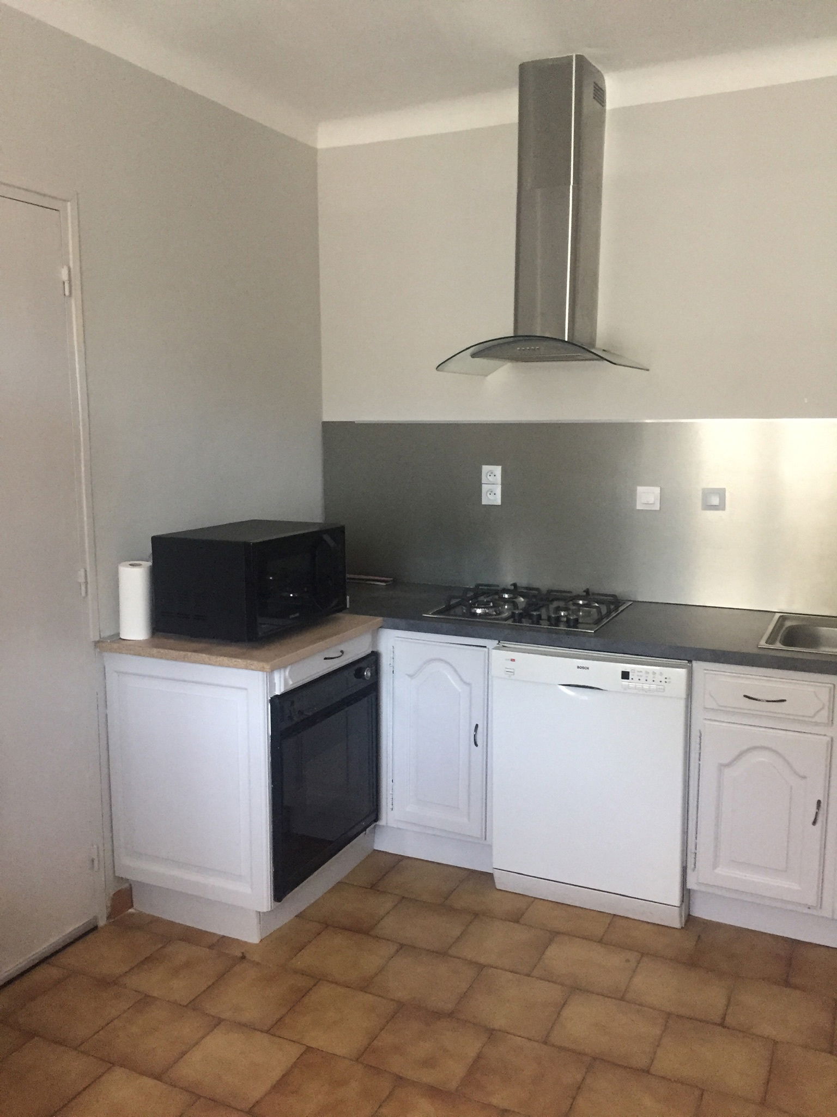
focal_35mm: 29
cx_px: 418
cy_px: 558
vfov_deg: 61.7
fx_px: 935
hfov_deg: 48.2
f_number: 2.2
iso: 250
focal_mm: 4.15
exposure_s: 1/20
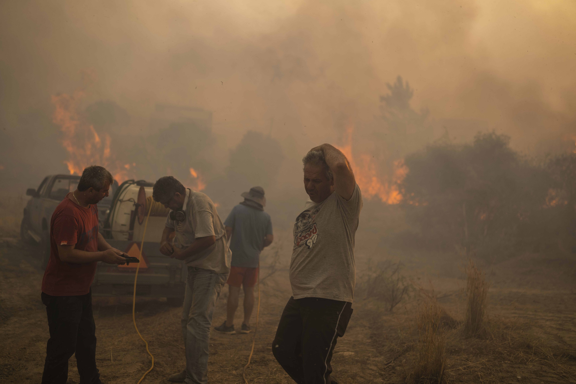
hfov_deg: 54.4
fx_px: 560
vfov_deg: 37.9
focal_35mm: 35
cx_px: 288
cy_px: 192
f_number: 1.8
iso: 50
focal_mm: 35
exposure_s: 1/1600
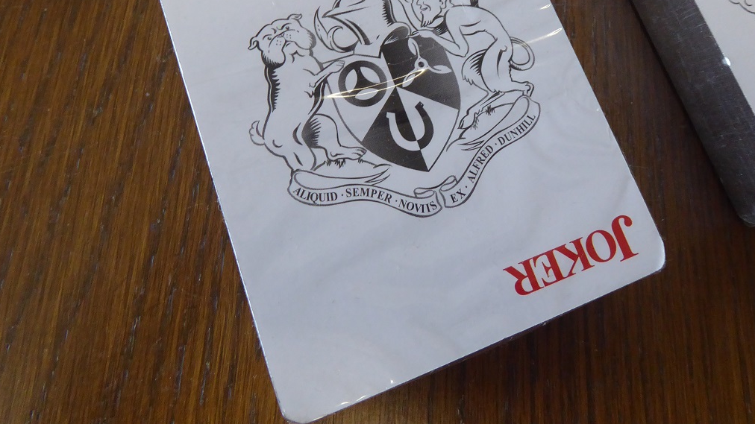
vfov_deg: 36.6
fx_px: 621
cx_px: 401
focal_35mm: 31
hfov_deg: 62.6
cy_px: 90
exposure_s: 1/40
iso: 400
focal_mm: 4.3
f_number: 4.5
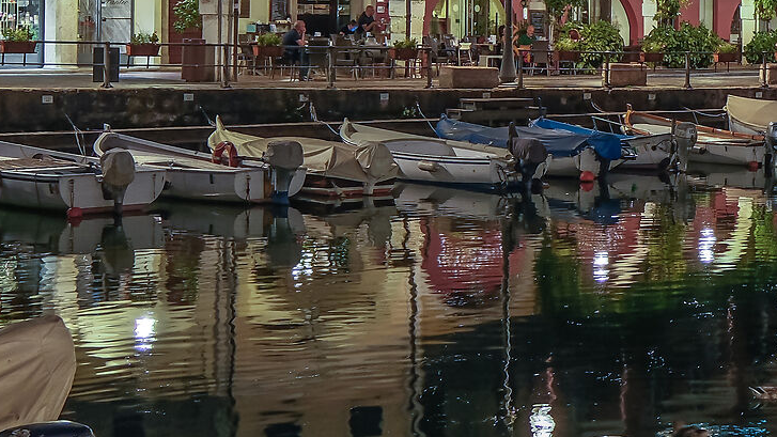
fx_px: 1710
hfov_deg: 22.4
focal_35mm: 83
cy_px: 28
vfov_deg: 14.4
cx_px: 1055
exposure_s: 1/7
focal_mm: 16
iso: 500
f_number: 2.8
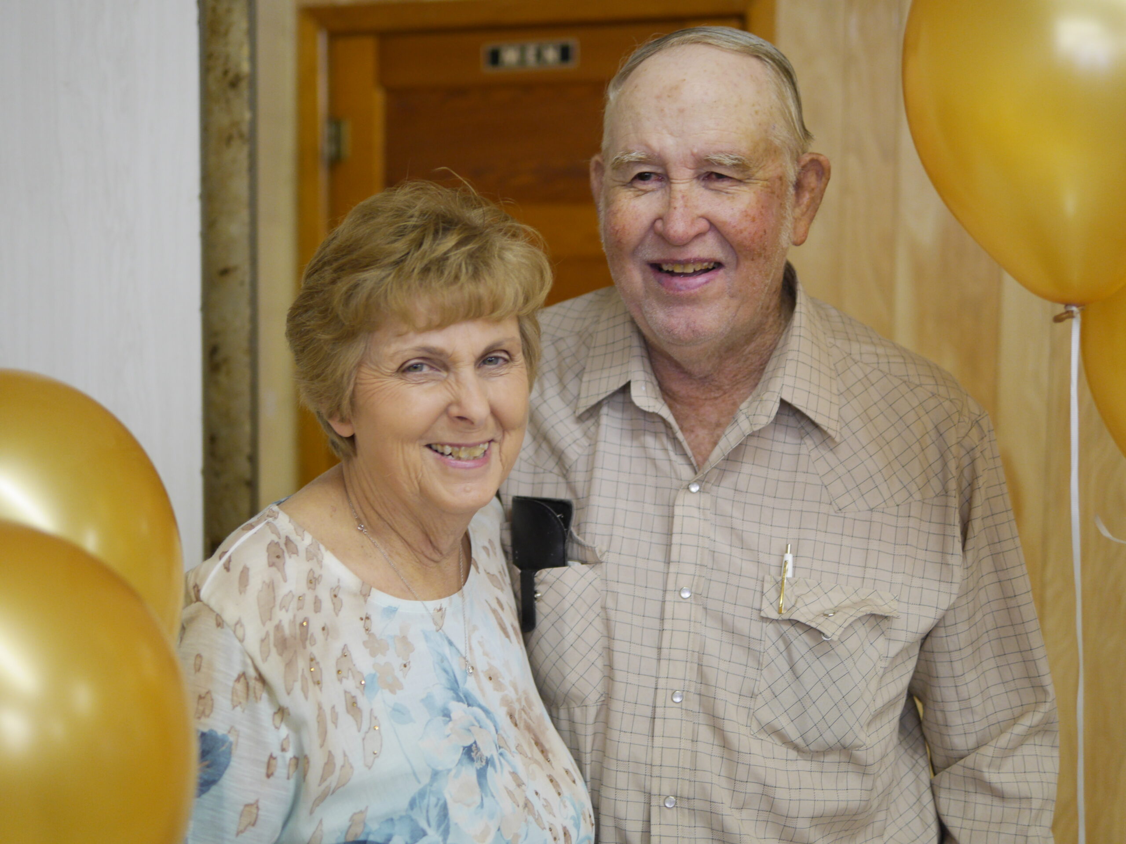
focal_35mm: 50
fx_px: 1626
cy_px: 422
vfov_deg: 29.1
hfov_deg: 38.2
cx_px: 563
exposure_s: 1/125
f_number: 1.4
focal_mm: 25
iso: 500
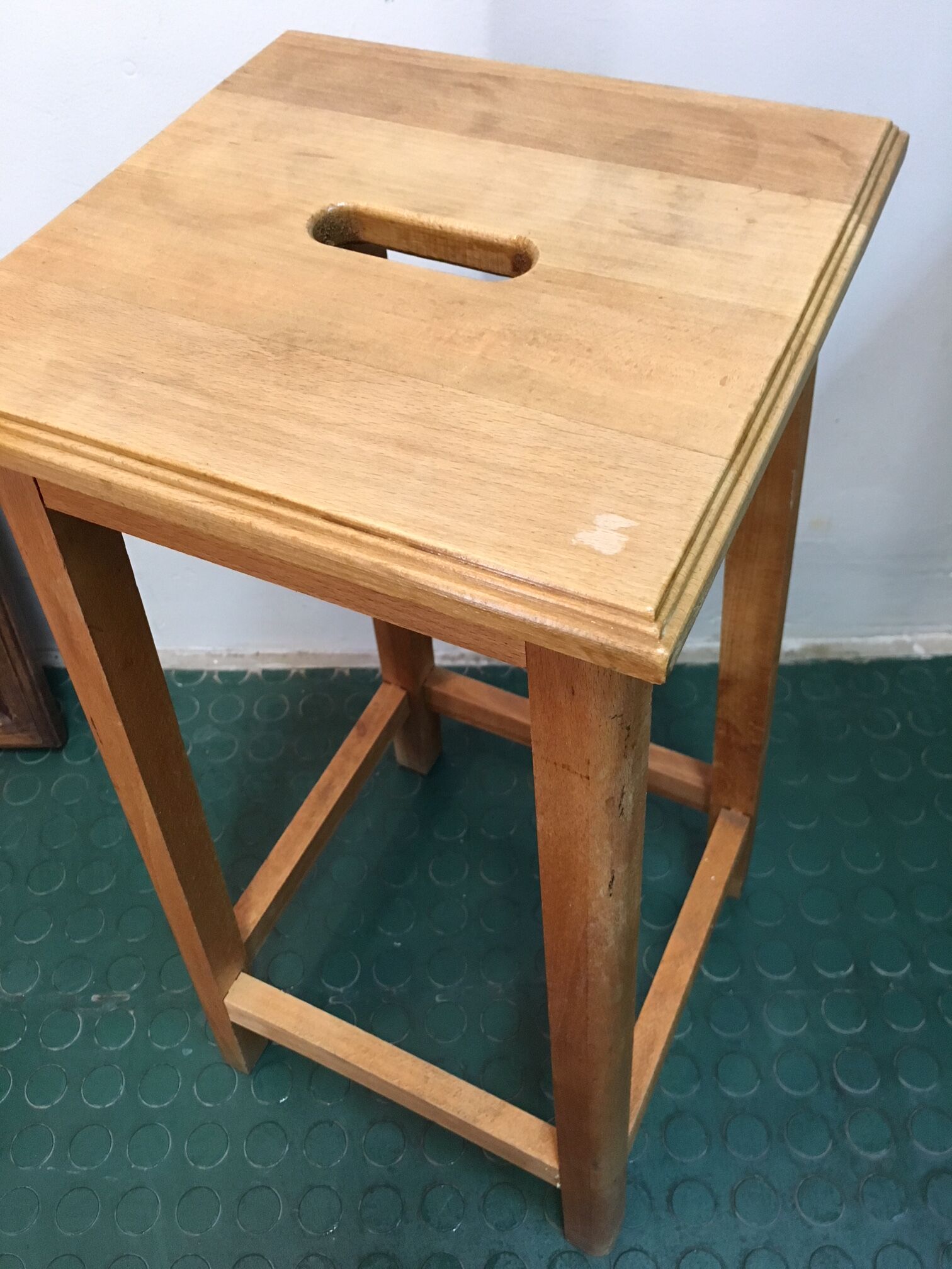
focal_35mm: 29
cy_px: 634
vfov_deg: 61.7
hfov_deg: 48.2
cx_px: 476
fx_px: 1063
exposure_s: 1/20
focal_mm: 4.15
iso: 200
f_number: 2.2
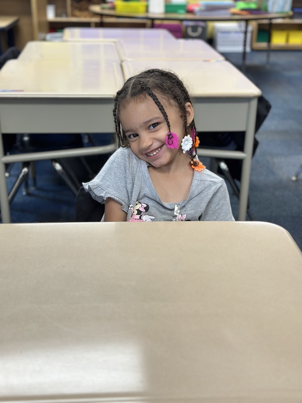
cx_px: 151
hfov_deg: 30.3
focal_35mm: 48
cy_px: 202
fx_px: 558
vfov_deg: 39.7
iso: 160
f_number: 1.78
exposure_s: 1/120
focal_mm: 6.86
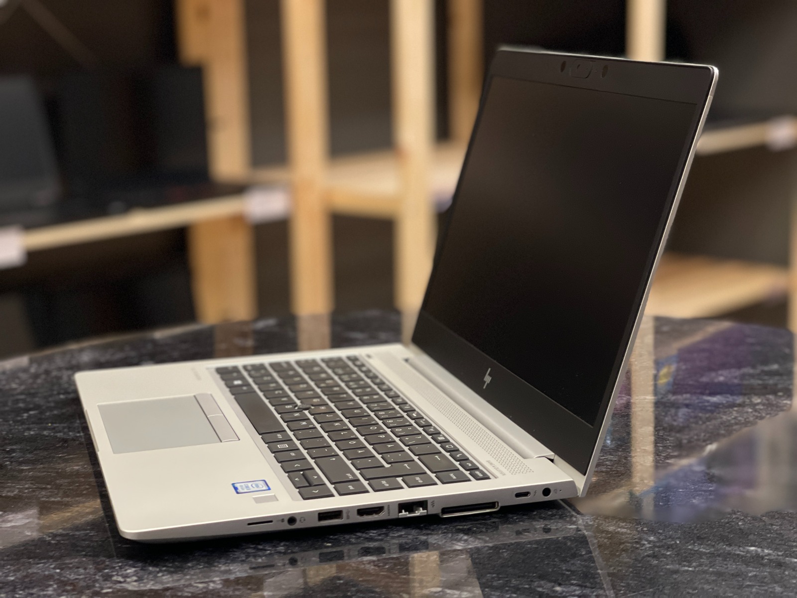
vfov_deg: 22.9
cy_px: 299
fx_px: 1474
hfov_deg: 30.3
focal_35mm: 64
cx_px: 398
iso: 250
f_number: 2.2
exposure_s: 1/71
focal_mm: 7.5
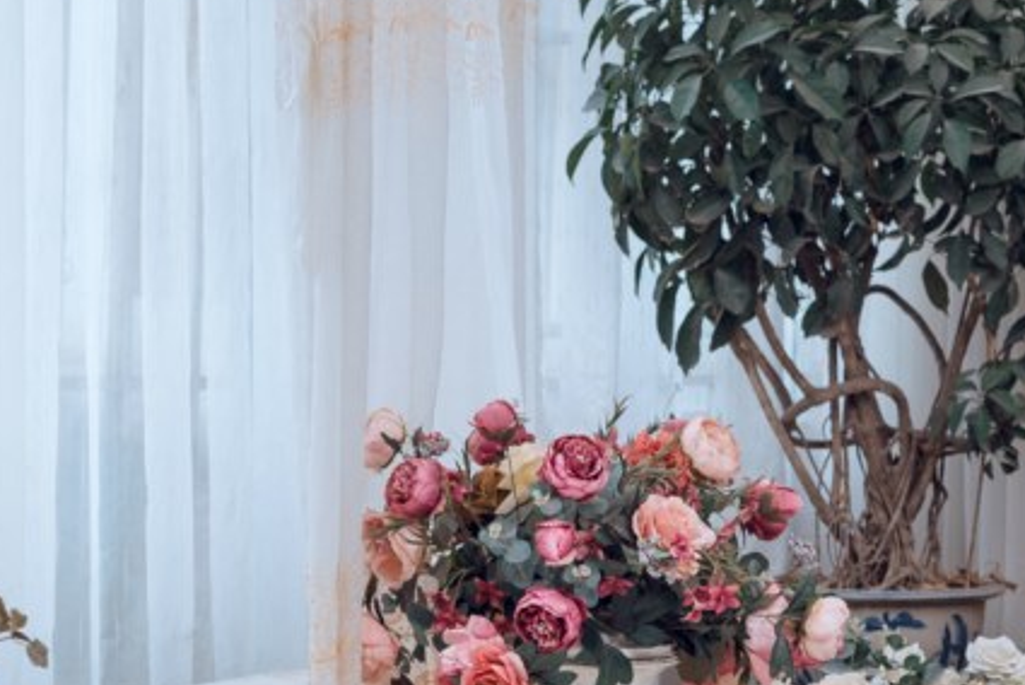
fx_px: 4188
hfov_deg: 13.5
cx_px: 1298
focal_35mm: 147
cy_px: 584
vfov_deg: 9.3
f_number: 4
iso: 200
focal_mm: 50
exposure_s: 1/125
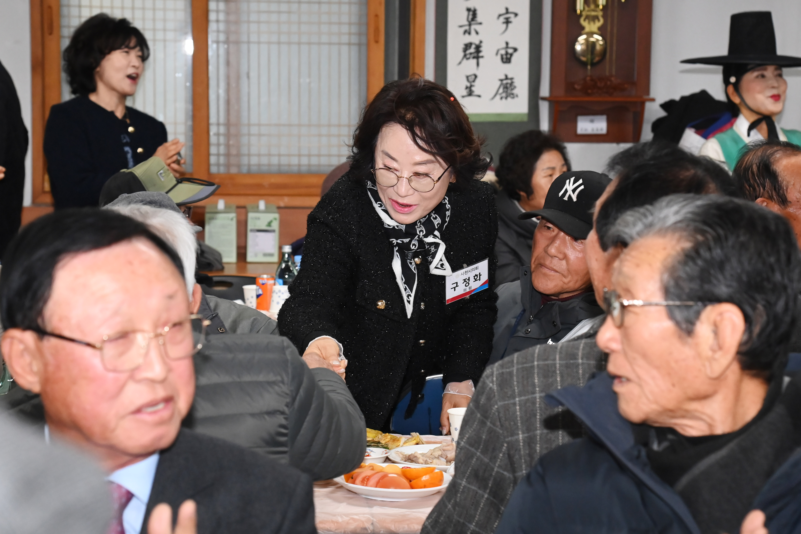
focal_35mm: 78
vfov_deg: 17.5
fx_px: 1735
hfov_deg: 26.0
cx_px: 400
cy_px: 267
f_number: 6.3
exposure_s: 1/250
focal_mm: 78
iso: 4000
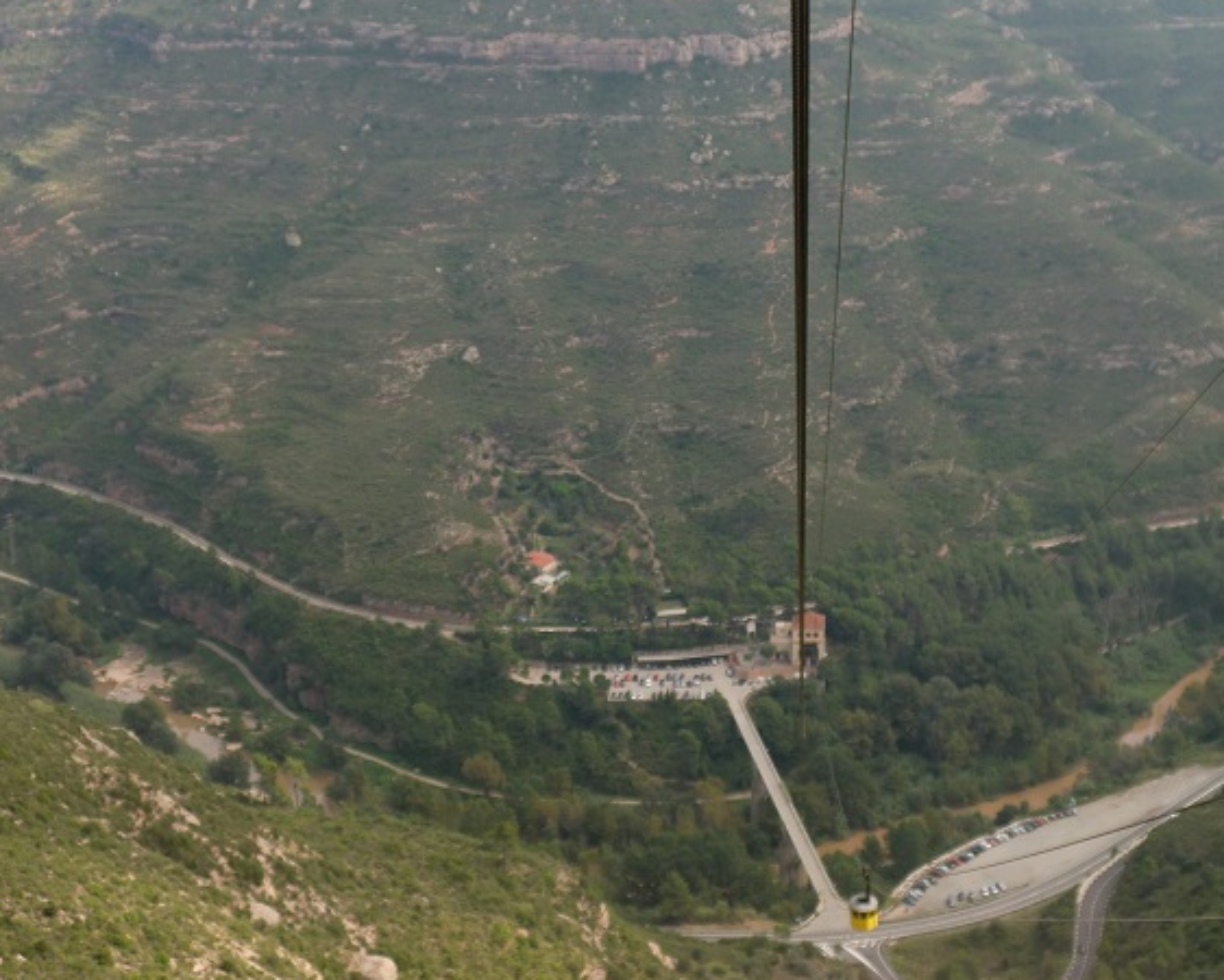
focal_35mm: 56
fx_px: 2029
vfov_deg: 27.0
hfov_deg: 33.4
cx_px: 747
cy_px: 357
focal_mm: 7.7
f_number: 3.4
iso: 64
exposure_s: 1/320
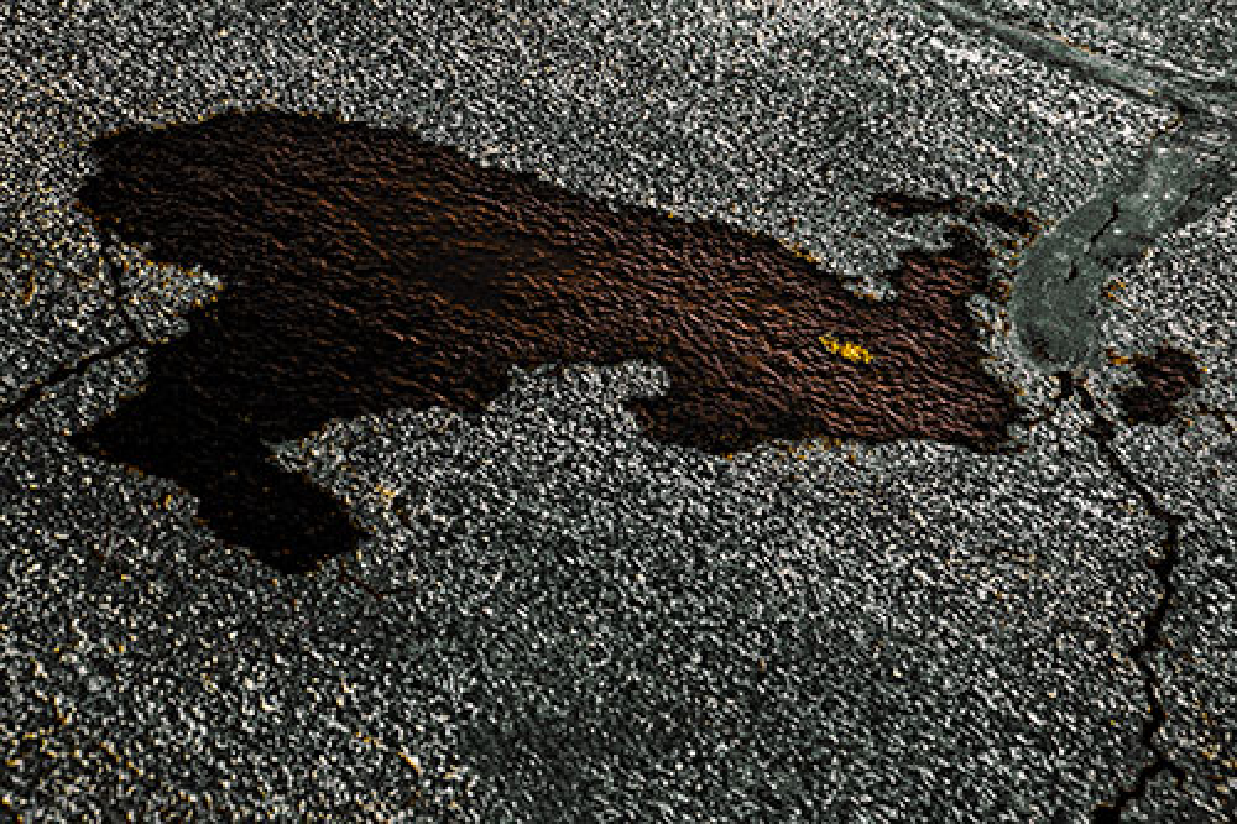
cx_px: 618
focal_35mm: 90
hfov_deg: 22.6
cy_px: 412
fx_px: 3091
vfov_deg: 15.2
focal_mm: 60
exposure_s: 1/160
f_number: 6.3
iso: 64
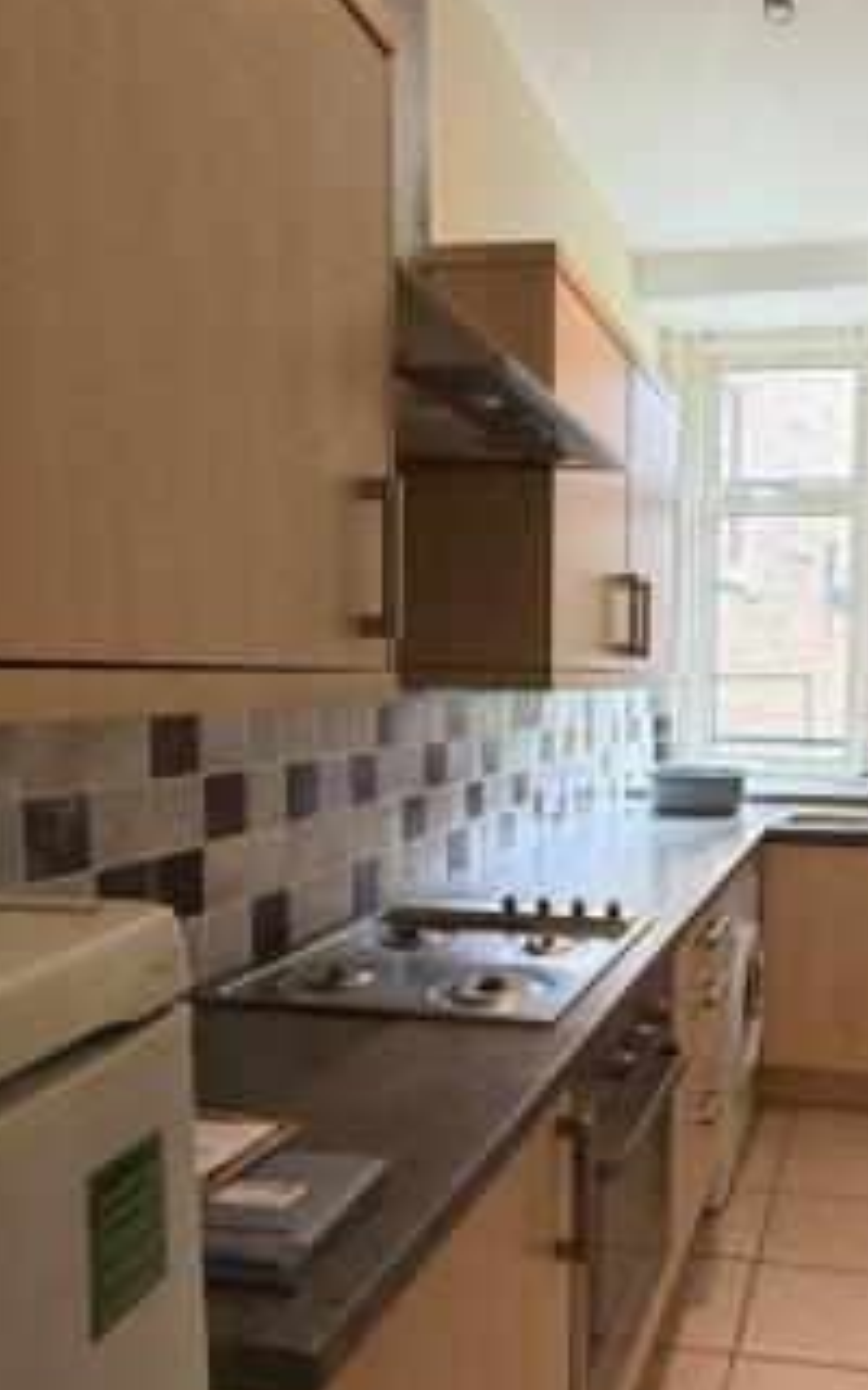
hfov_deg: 43.0
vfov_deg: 68.1
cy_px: 788
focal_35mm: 27
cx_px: 744
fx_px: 1022
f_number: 2.2
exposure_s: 1/100
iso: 320
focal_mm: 2.22
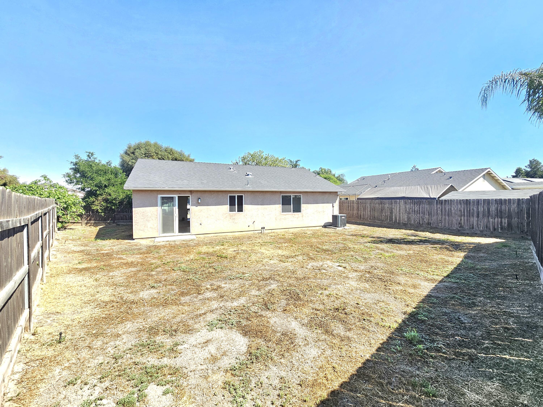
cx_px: 272
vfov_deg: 89.9
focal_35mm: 13
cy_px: 204
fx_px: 204
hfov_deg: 106.2
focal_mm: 2.2
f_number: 2.2
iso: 50
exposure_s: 1/556
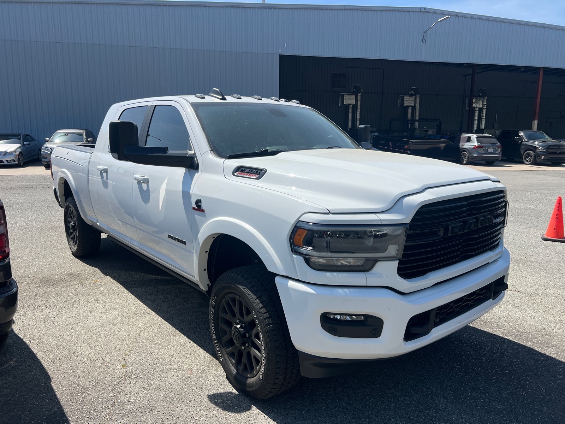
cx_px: 282
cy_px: 212
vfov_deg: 53.1
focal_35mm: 26
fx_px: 424
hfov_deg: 67.3
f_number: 1.5
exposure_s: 1/4444
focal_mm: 5.7
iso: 50
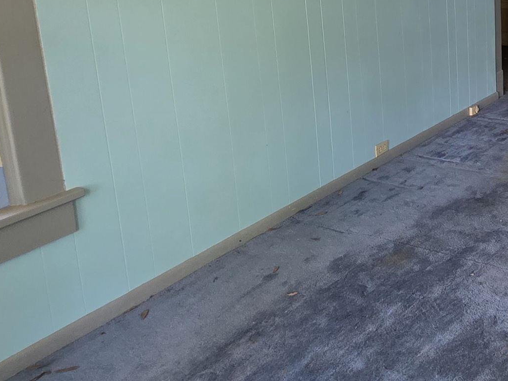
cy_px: 24
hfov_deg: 39.6
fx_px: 572
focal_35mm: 39
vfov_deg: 34.4
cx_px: 551
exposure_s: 1/60
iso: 250
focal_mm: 2.2
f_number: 1.9
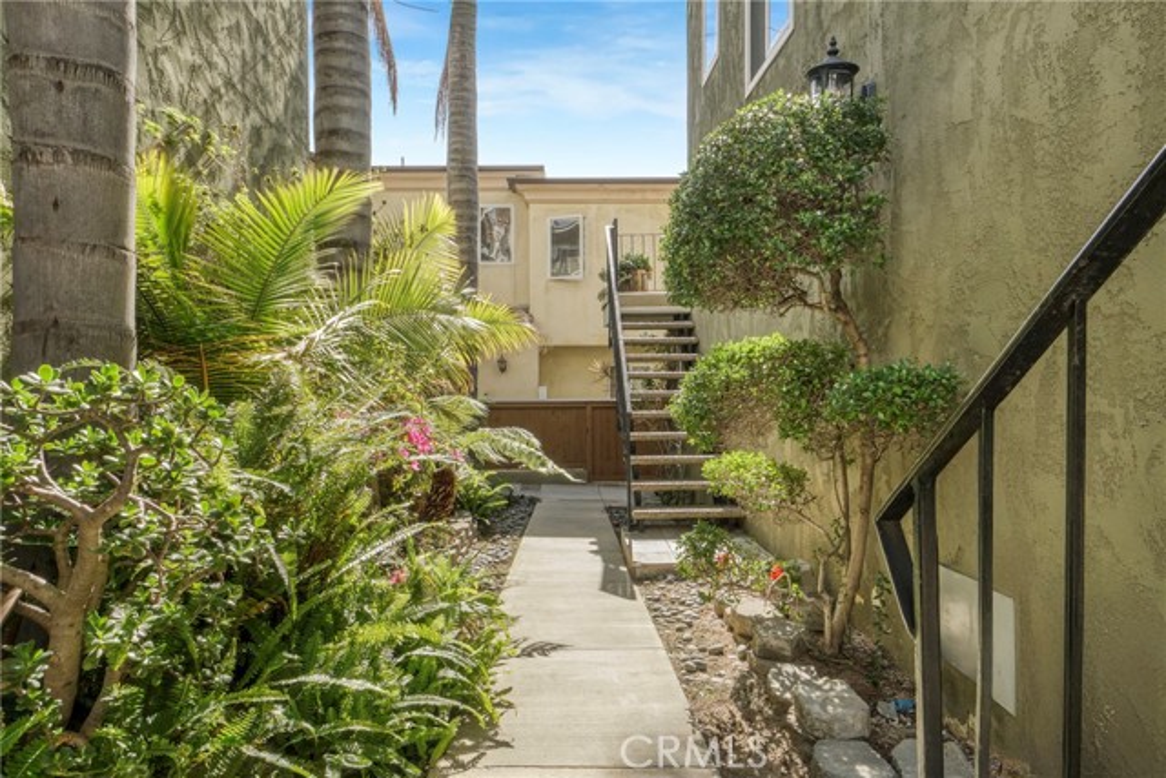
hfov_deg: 77.3
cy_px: 389
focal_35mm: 22
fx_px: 729
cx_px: 583
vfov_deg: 56.2
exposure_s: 1/30
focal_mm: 15
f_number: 14
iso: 400
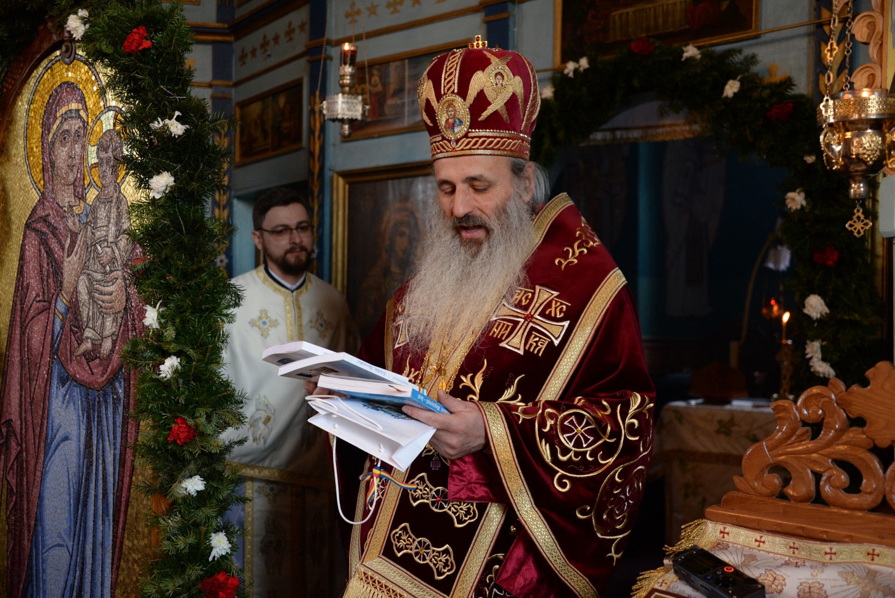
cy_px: 299
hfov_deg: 53.1
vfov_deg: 36.9
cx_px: 448
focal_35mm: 36
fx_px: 895
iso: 1600
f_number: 4
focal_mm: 36
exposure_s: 1/125
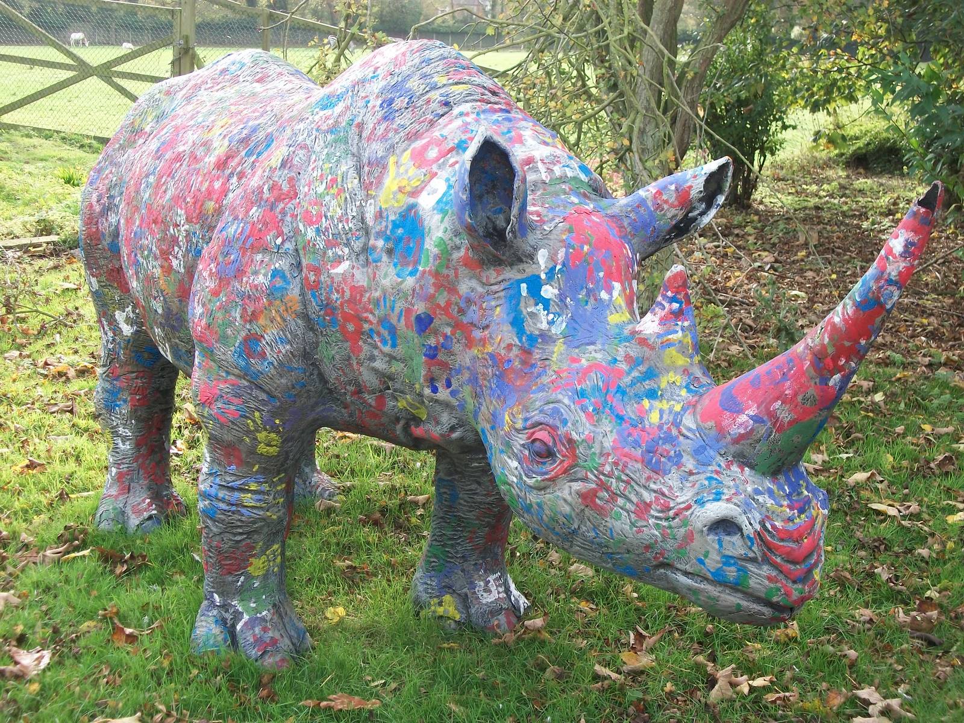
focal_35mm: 50
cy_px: 362
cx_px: 482
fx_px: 1392
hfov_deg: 38.2
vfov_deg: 29.1
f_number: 3.6
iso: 80
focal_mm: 8.8
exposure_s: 1/80
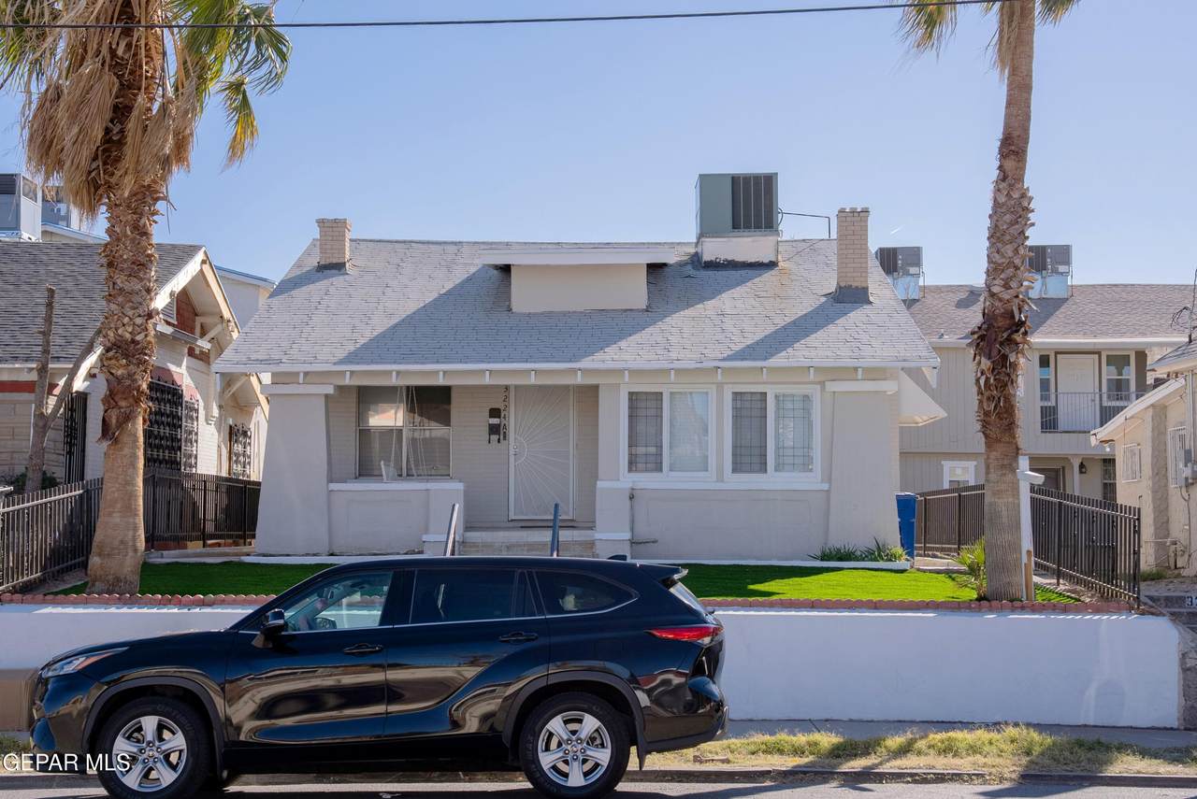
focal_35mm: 55
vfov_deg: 24.7
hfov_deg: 36.2
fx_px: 1830
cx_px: 598
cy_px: 400
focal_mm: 55
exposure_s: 1/640
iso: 320
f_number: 8
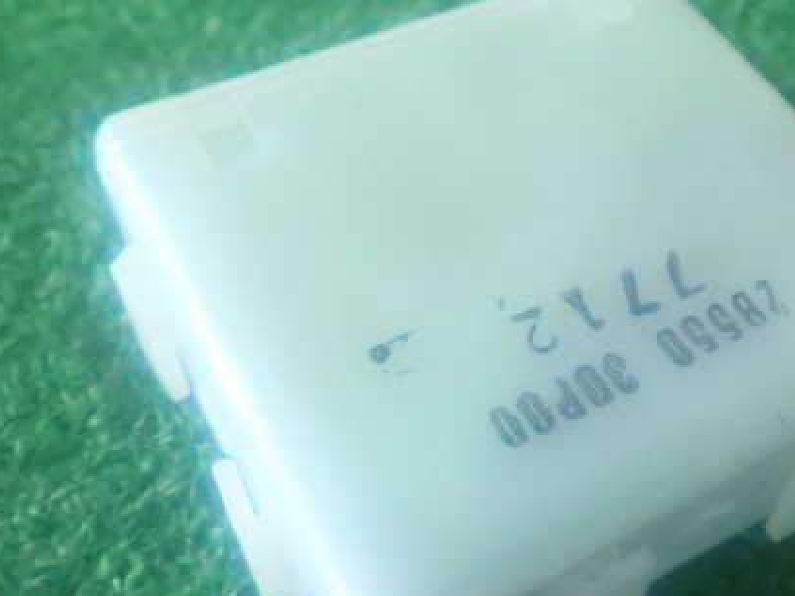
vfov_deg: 32.8
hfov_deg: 42.1
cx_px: 556
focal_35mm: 44
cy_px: 344
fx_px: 1011
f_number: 2.3
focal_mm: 5.5
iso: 1600
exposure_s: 1/20
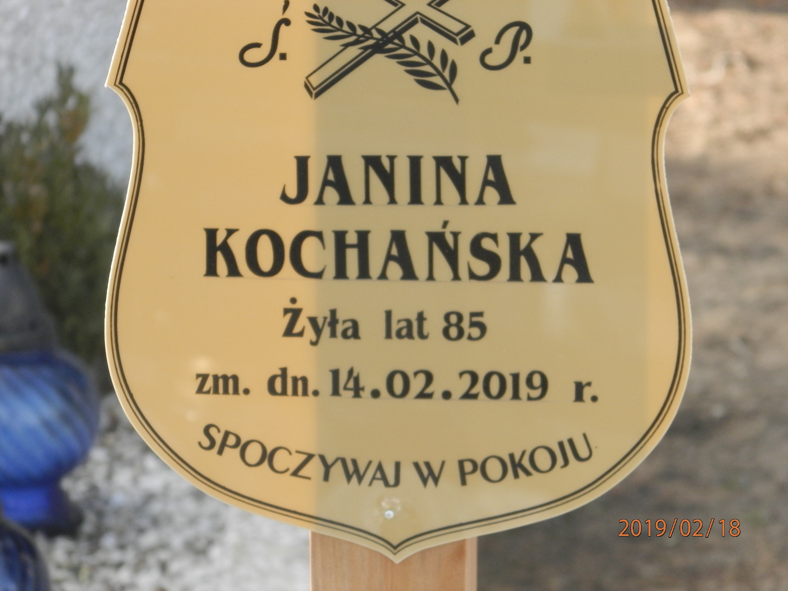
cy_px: 296
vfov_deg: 5.3
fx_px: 6397
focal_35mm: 281
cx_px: 394
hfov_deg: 7.0
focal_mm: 50.2
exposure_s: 1/125
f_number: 5.6
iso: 200
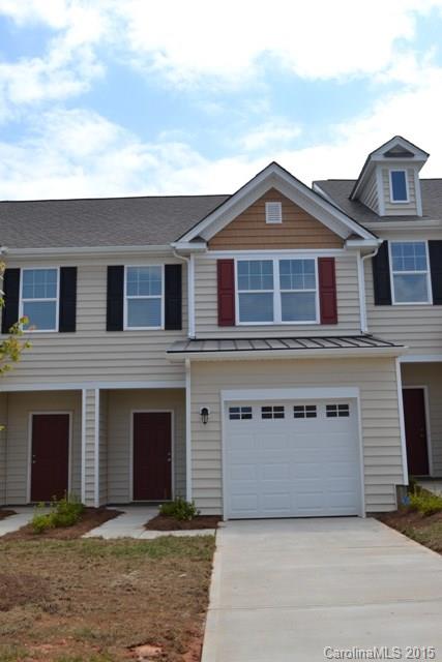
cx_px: 221
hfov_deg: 36.9
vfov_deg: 53.1
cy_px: 331
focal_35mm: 36
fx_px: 663
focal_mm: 24
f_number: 8
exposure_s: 1/250
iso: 100
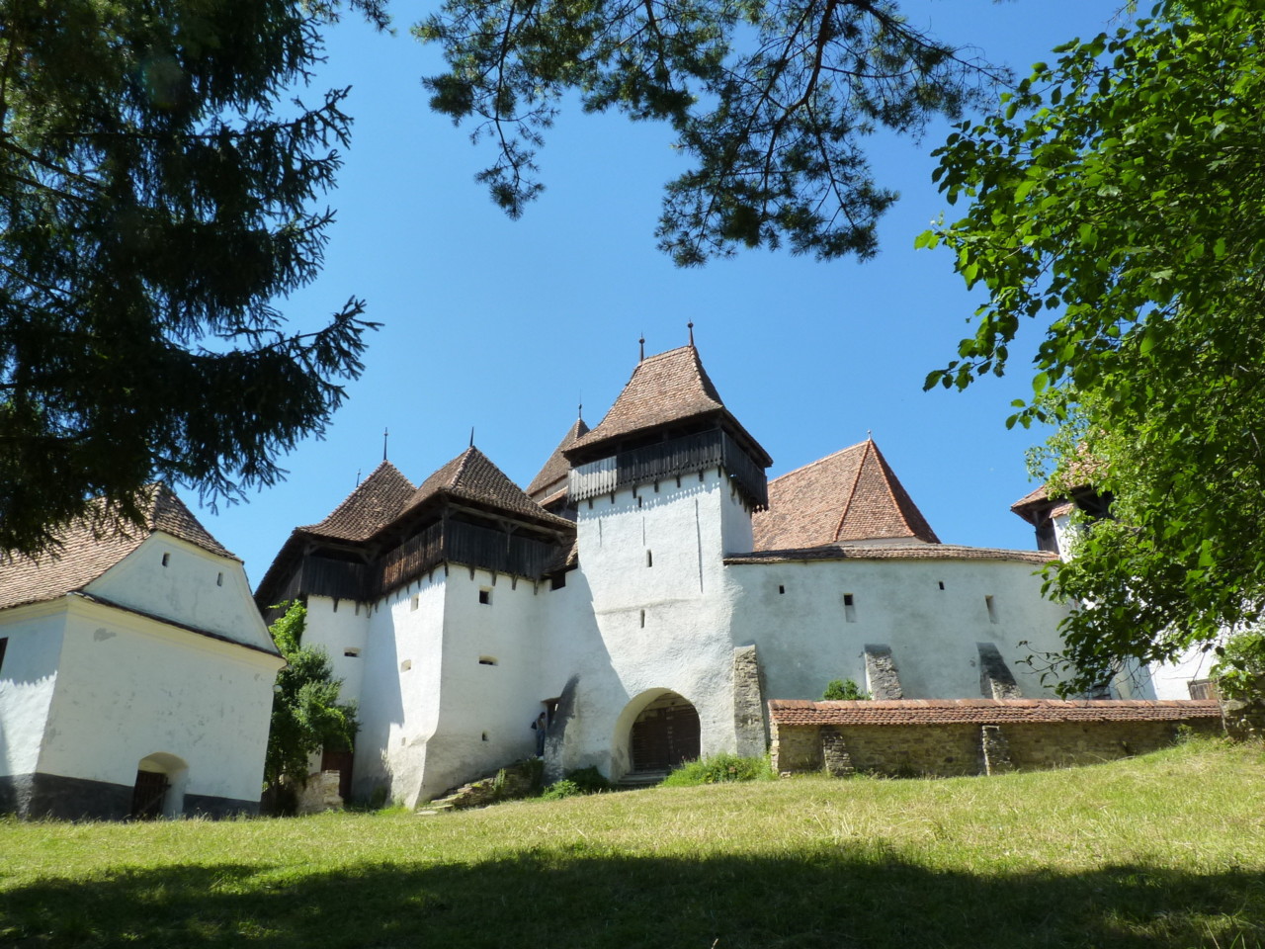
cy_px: 474
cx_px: 632
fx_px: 987
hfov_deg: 65.3
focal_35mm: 27
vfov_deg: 51.4
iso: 125
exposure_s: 1/200
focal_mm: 4.8
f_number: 5.6
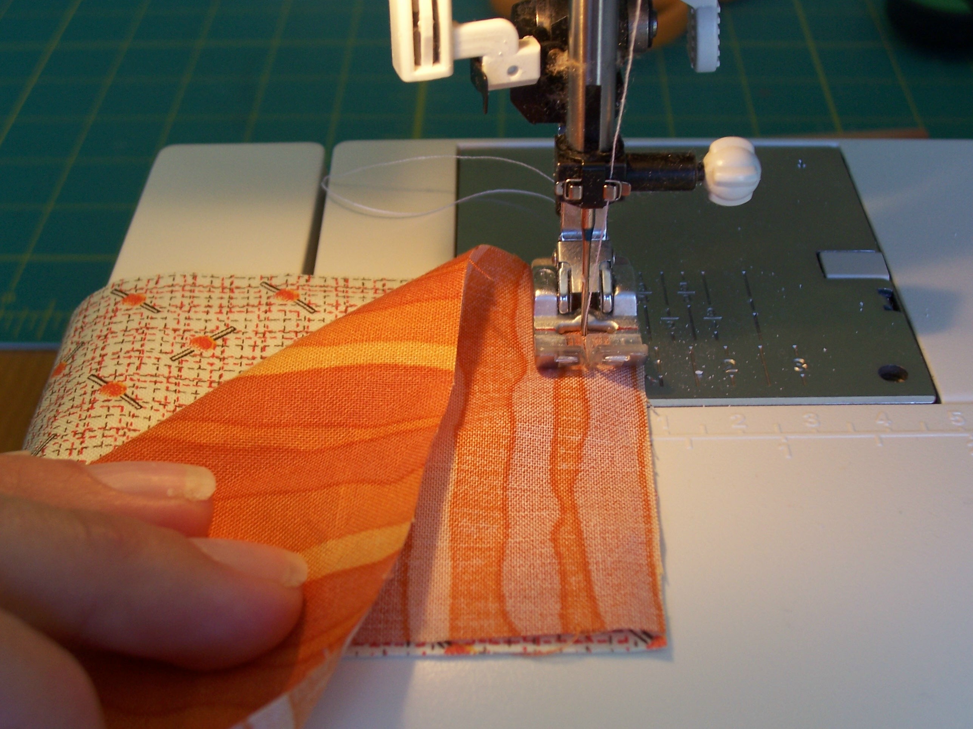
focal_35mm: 53
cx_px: 486
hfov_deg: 36.2
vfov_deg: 27.5
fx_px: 1490
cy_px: 364
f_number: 3.4
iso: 100
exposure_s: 1/45
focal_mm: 8.6
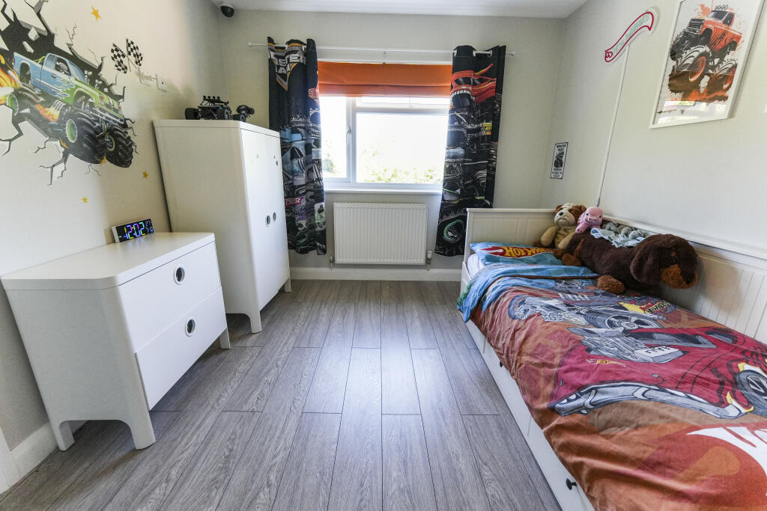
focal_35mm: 15
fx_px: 320
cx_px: 384
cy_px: 256
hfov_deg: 100.4
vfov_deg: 77.3
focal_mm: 10
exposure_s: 1/160
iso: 800
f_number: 4
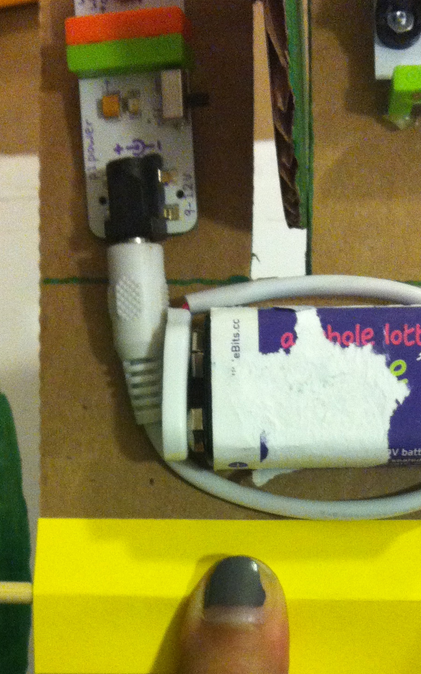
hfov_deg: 19.7
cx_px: 273
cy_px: 551
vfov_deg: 30.2
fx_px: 1212
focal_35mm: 66
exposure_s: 1/17
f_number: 2.8
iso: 400
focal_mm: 3.85
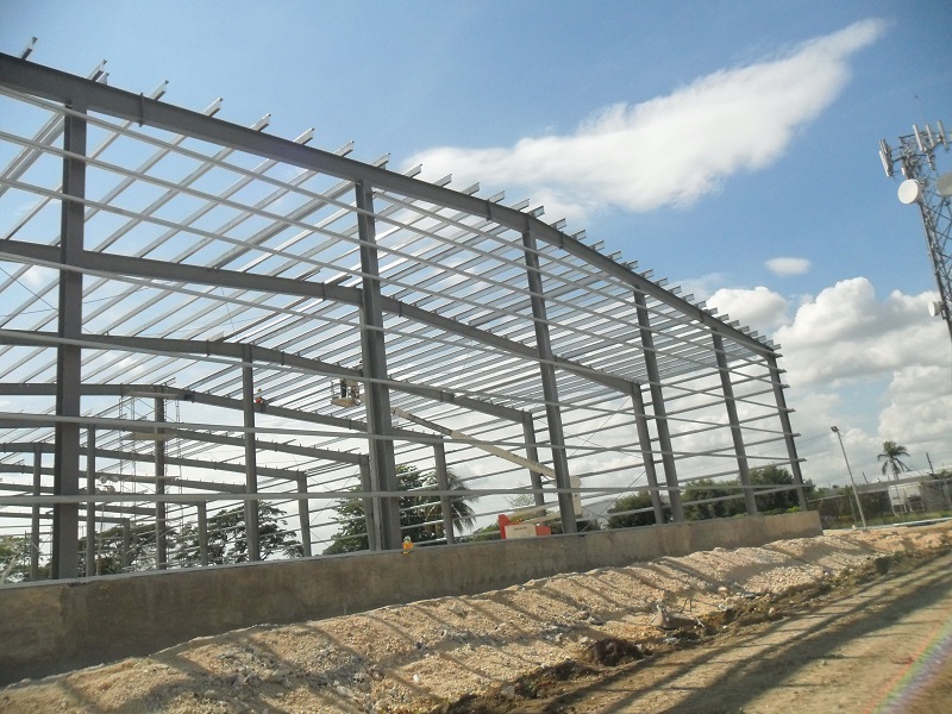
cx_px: 476
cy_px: 357
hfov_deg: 65.3
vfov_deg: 51.4
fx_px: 743
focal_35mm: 27
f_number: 8.9
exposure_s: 1/750
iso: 200
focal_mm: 4.9
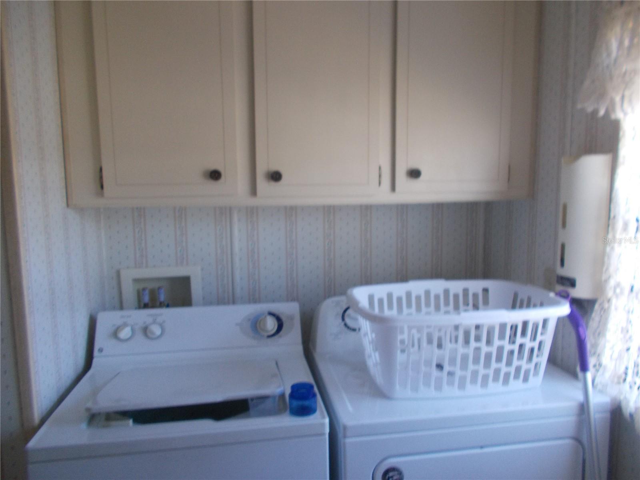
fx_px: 481
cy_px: 240
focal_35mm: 26
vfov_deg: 53.1
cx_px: 320
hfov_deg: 67.3
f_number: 3.2
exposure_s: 1/25
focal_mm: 4.6
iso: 180
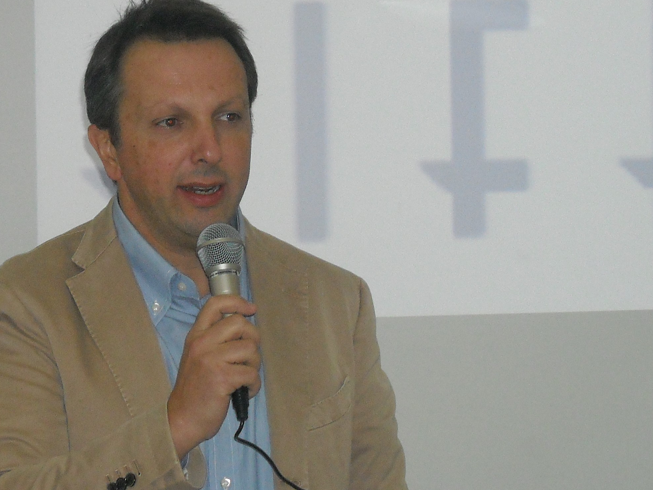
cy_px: 271
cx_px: 278
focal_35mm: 134
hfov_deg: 14.7
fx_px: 2528
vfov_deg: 11.1
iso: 400
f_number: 4.7
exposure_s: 1/125
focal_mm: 17.1
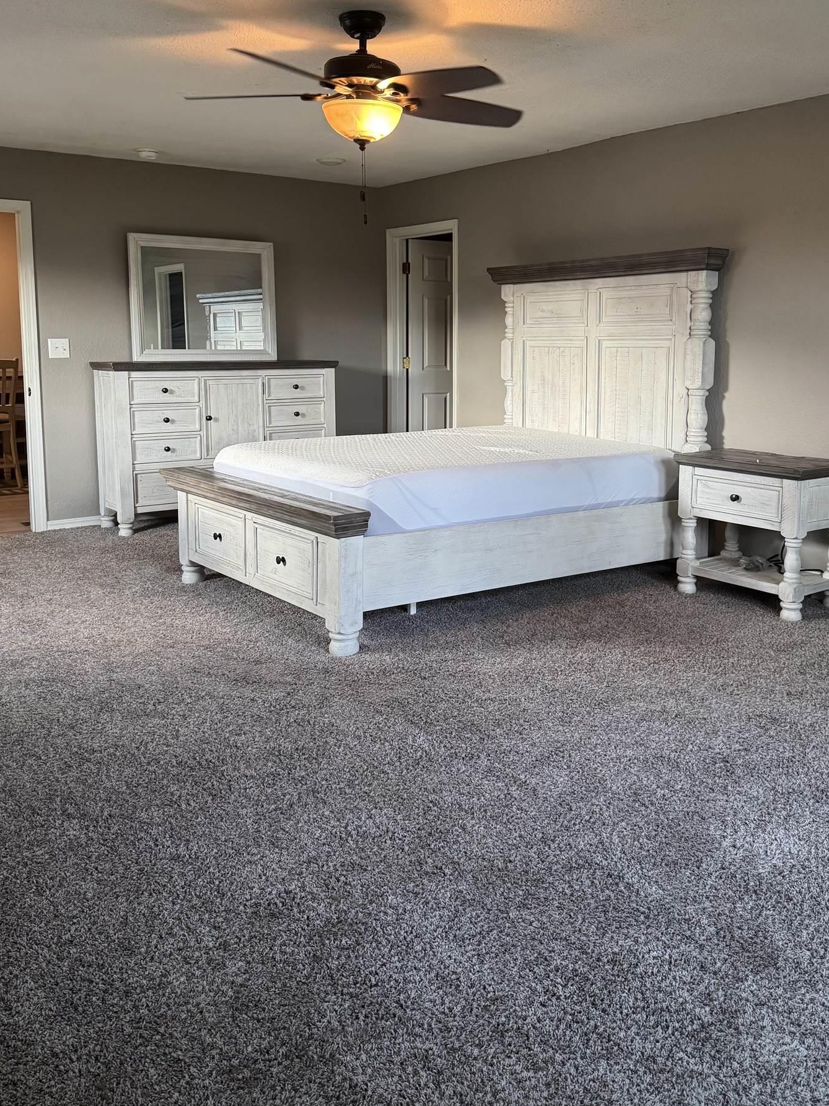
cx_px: 483
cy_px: 449
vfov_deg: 57.9
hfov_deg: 45.3
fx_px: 990
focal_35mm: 31
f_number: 1.78
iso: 250
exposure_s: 1/60
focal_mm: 6.76
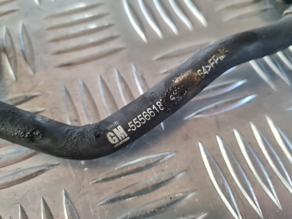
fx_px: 219
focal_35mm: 26
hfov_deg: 67.3
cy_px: 110
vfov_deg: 53.1
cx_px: 146
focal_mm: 5.4
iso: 320
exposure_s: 1/120
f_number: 1.8
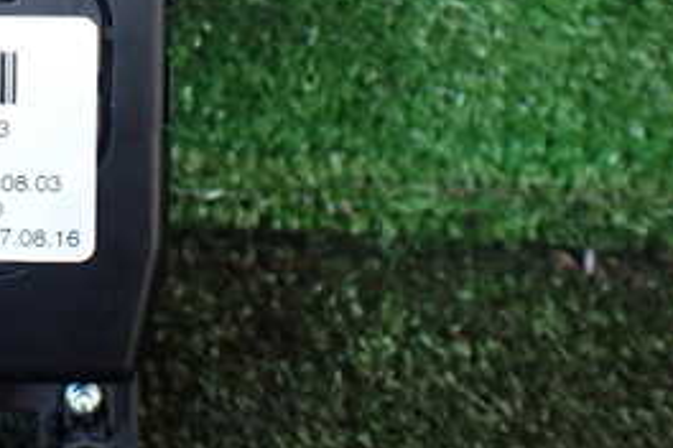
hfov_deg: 26.2
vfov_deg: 18.7
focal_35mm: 71
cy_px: 8
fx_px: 1327
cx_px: -76
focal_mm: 5.4
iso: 640
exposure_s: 1/125
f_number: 2.3
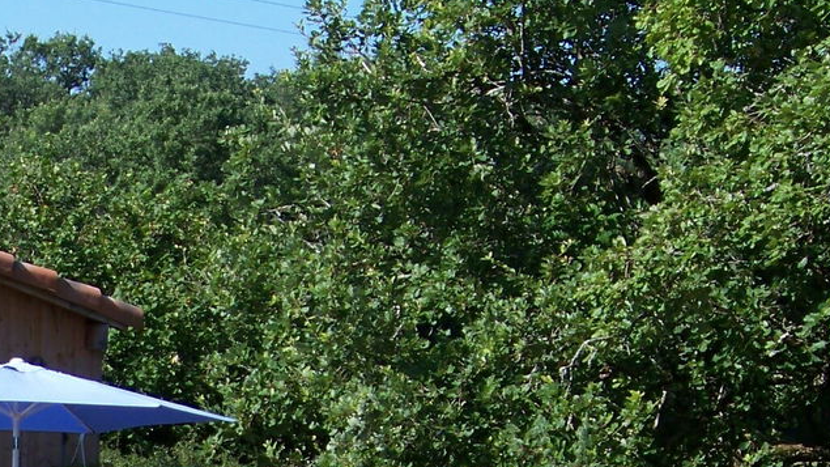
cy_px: 727
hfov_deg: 10.4
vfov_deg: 5.9
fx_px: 4467
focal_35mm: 203
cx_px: -180
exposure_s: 1/500
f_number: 3.2
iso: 64
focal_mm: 14.6
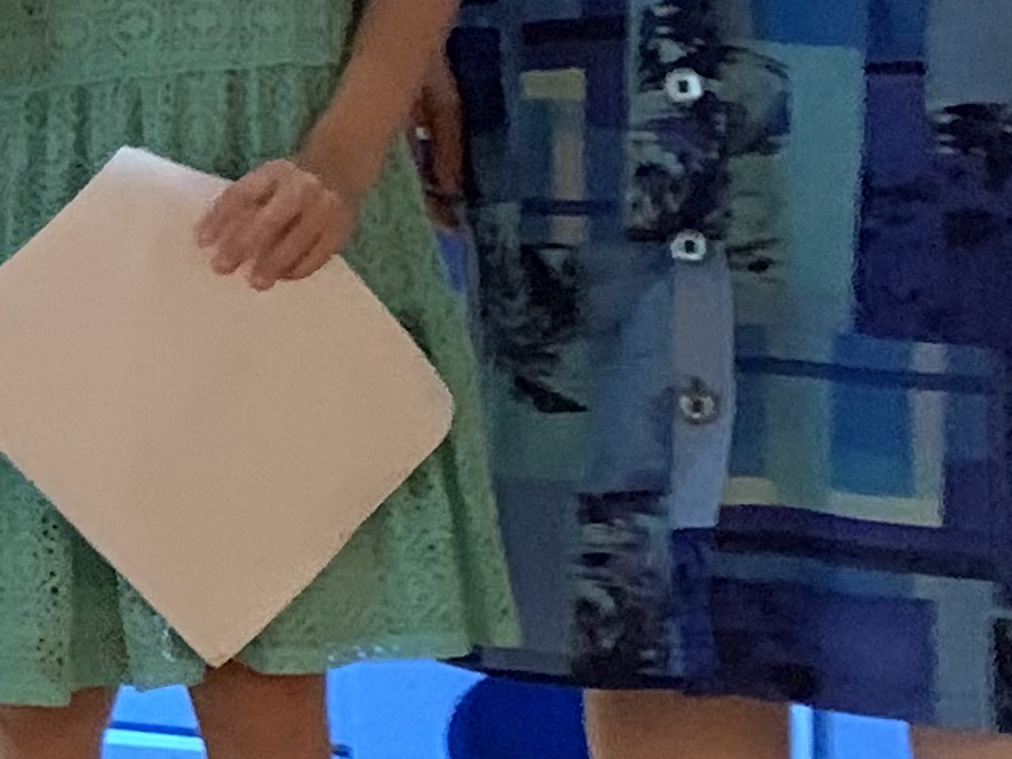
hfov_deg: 9.7
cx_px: -1825
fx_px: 4853
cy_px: -344
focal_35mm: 166
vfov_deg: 8.8
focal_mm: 4.25
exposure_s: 1/24
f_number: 1.8
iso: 640
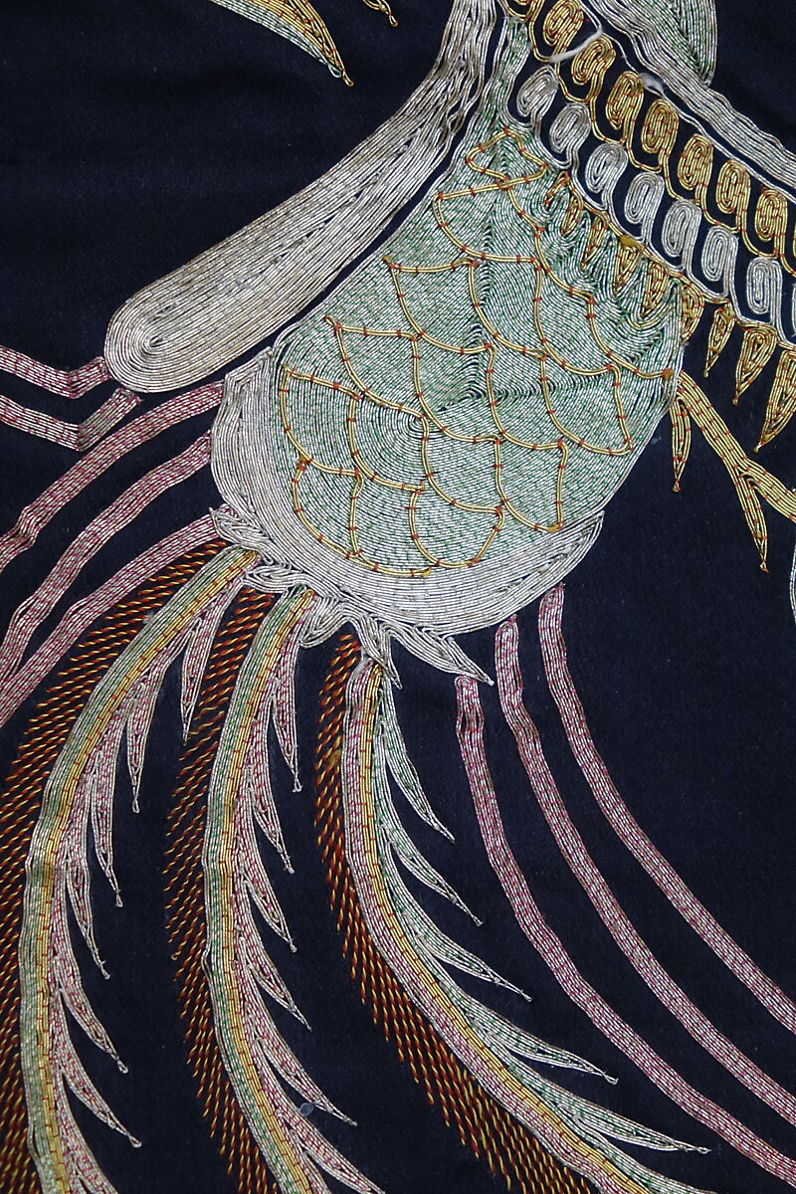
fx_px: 5804
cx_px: 398
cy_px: 597
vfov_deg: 11.7
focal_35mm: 175
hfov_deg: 7.8
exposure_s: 1/200
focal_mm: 64.09
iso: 640
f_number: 2.8
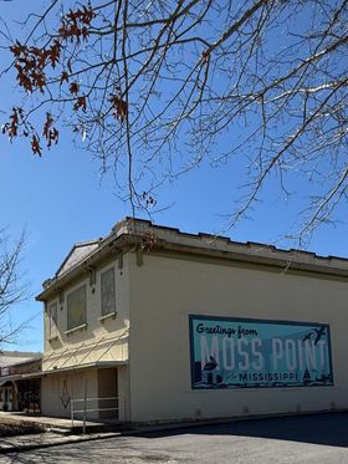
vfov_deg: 63.7
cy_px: 368
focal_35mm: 25
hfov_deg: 54.0
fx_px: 335
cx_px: 122
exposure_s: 1/1961
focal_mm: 2.22
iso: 50
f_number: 2.2
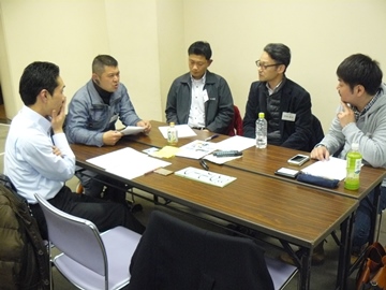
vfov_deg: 39.7
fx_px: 401
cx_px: 193
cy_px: 145
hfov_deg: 51.4
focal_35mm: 36
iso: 400
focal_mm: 6
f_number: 2.8
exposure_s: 1/15
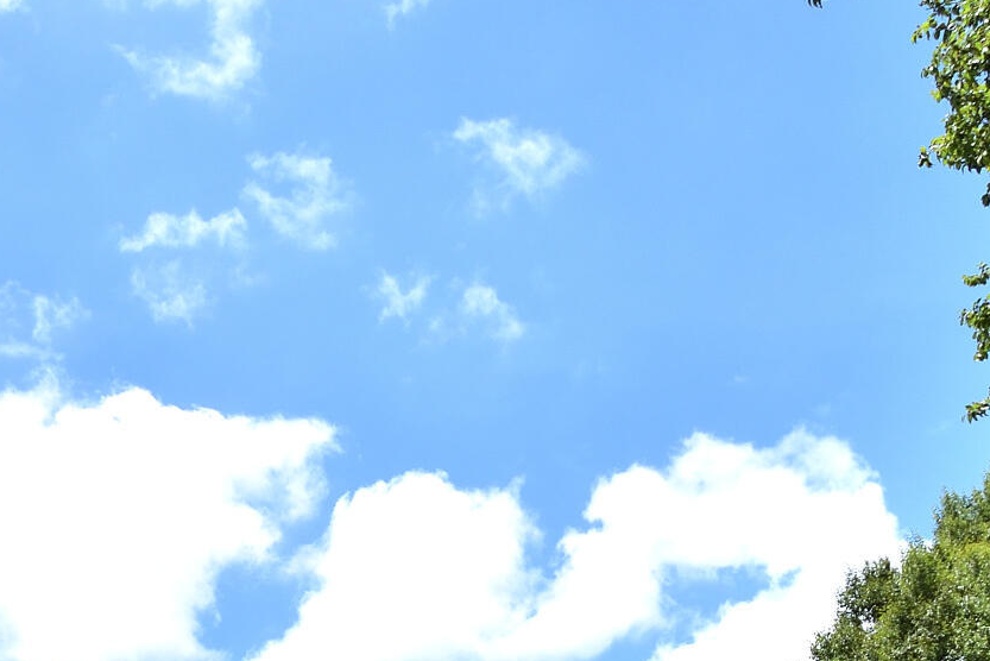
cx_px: 246
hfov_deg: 36.0
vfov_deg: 19.4
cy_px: 1163
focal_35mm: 54
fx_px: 1485
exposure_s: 1/400
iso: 200
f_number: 8
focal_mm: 10
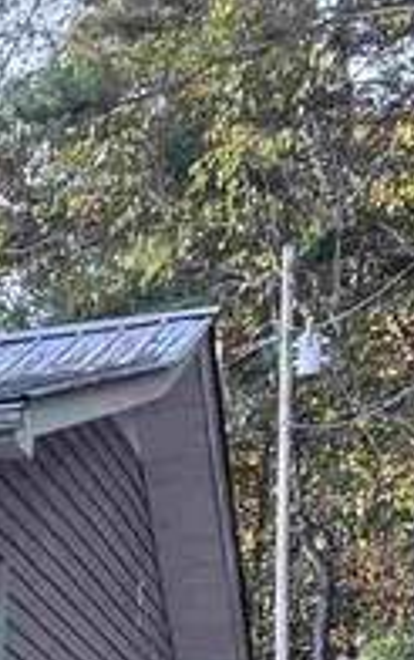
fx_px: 2988
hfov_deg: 6.2
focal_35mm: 166
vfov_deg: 11.0
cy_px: 1498
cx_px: -1353
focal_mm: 6.76
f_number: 1.78
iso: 125
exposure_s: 1/121
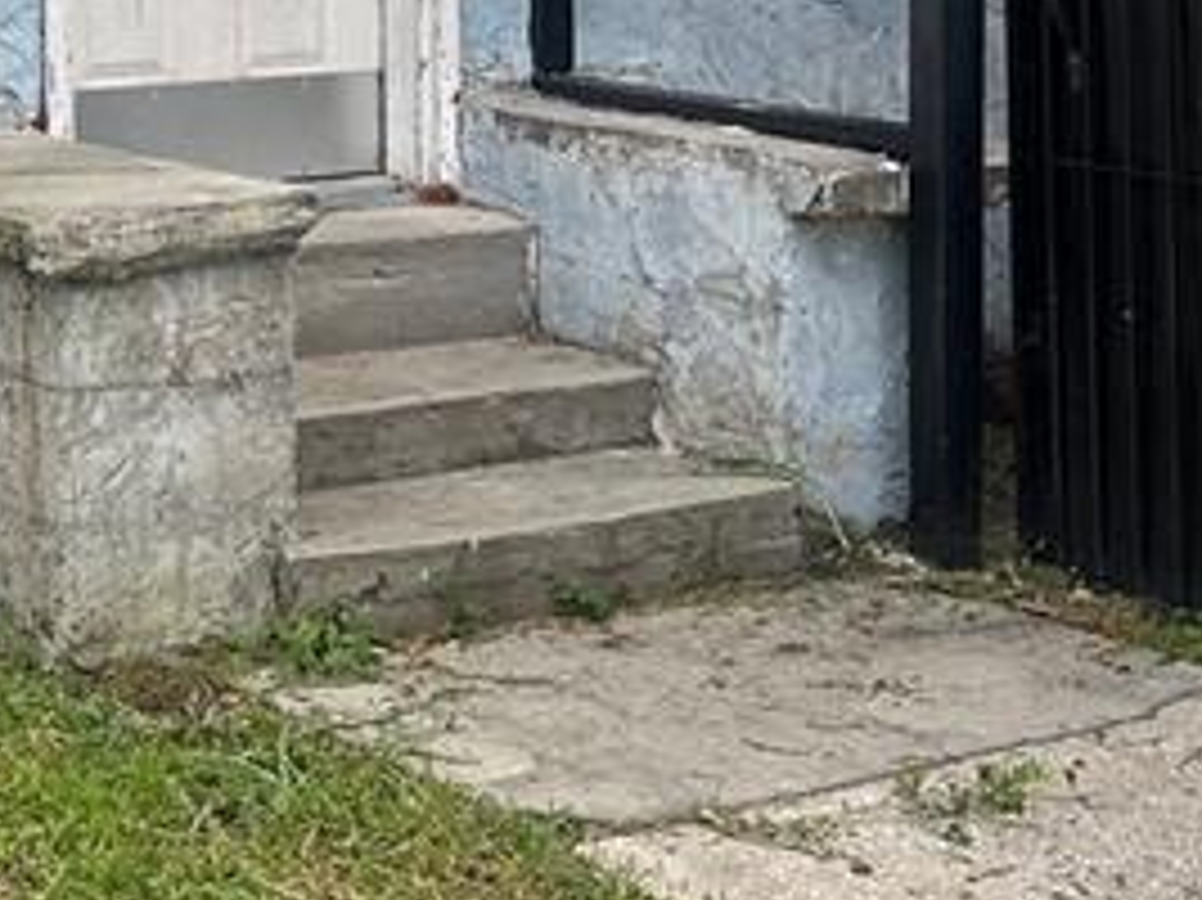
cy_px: -81
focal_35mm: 92
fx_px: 3193
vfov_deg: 15.6
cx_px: 374
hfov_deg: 21.2
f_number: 1.78
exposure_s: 1/218
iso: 80
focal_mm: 6.86
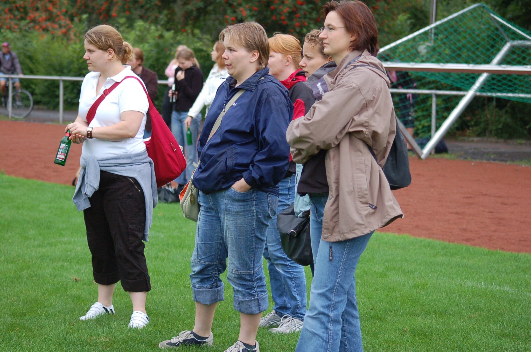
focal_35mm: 105
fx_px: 1546
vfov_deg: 13.0
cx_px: 266
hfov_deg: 19.5
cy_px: 176
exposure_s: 1/500
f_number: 4
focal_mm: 70
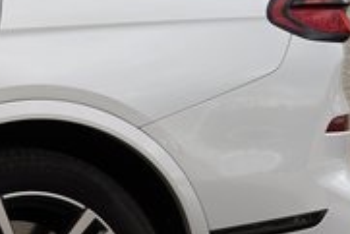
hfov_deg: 9.9
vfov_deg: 7.7
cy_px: 105
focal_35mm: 179
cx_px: -526
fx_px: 1738
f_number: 4.5
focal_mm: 21.1
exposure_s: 1/100
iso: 100
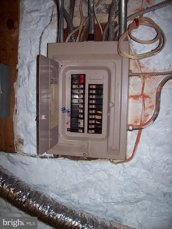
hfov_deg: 39.6
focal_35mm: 36
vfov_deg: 51.4
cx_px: 86
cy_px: 114
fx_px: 239
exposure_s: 1/64
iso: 80
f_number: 2.7
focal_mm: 6
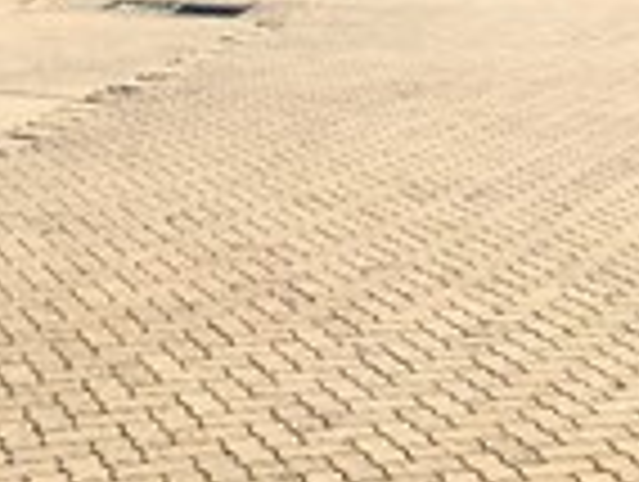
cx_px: 328
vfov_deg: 14.2
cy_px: -70
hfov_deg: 19.2
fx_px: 1886
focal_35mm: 102
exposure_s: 1/1721
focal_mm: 4.15
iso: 32
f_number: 2.2
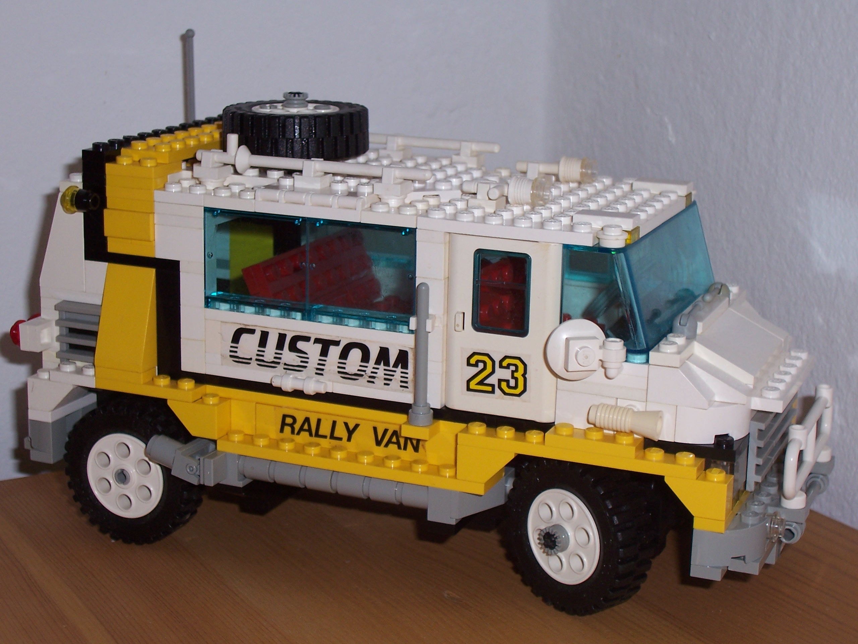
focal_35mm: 66
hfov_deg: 29.4
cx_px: 429
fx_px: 1636
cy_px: 322
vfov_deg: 22.3
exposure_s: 1/90
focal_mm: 10.8
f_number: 4
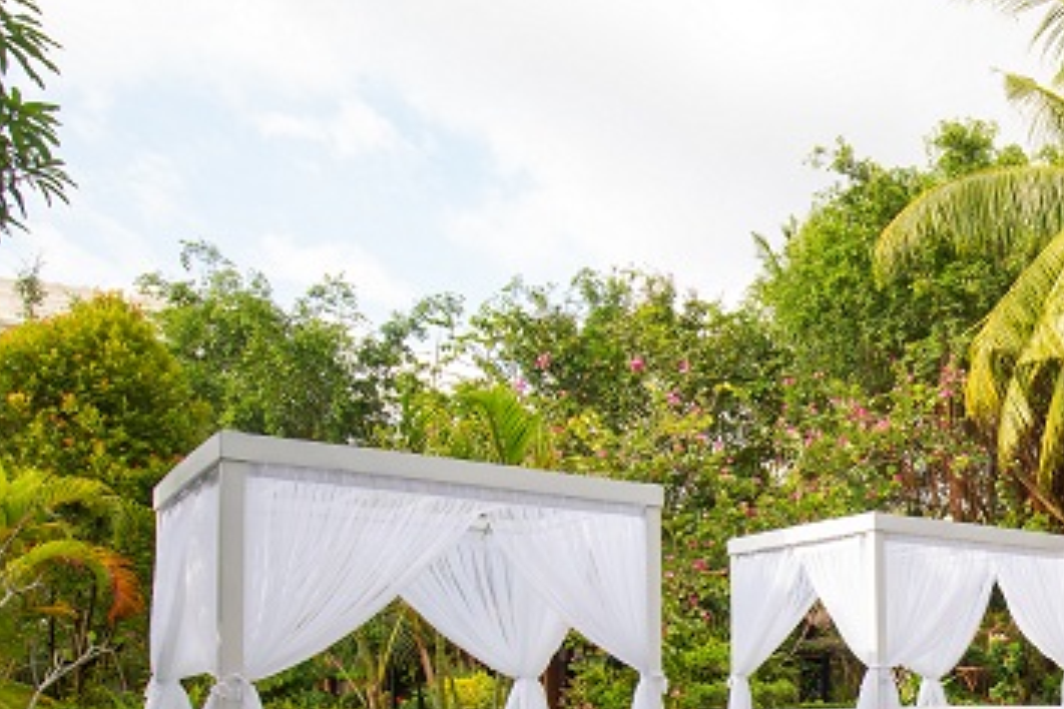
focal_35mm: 36
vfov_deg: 34.4
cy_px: 665
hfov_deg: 46.1
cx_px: 1022
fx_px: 1064
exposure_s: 1/30
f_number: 11
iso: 100
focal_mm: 16
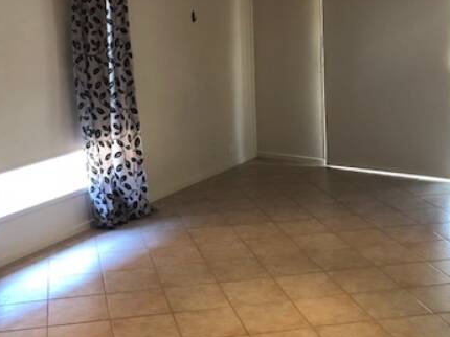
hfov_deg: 35.3
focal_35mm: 54
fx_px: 702
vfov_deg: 26.3
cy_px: 52
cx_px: 157
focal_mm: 3.99
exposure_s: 1/17
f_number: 1.8
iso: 80
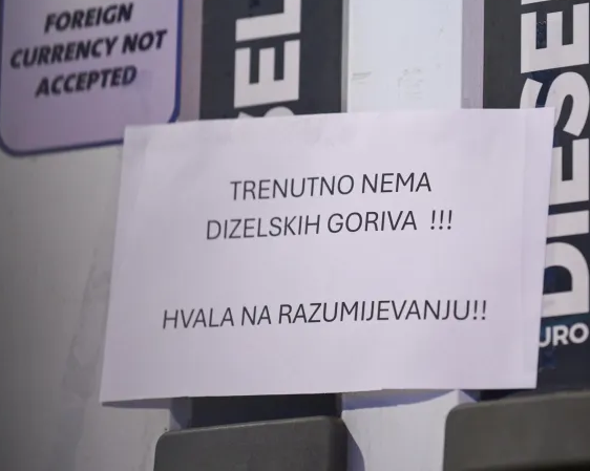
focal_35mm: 254
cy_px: 217
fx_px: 4433
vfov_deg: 6.1
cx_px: 359
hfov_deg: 7.6
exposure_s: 1/60
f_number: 2.8
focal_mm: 200
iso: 1250
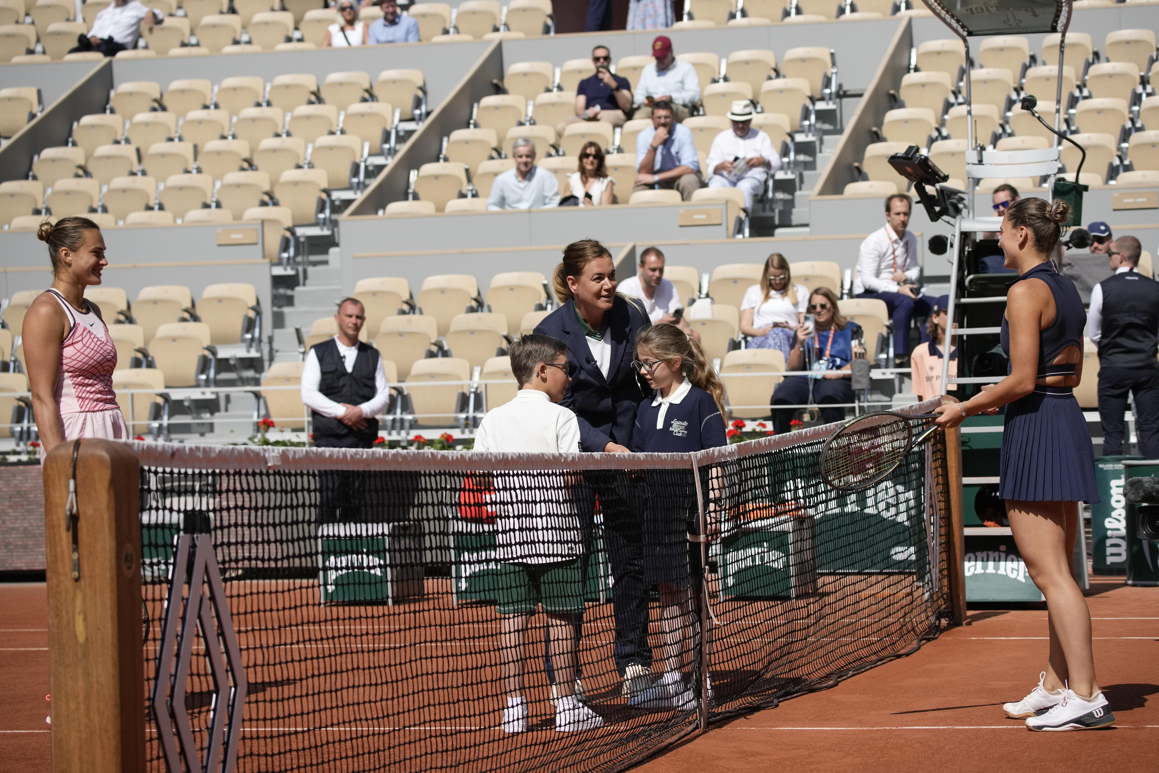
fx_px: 3219
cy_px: 386
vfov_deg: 13.7
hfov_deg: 20.4
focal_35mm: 100
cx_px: 580
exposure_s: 1/5000
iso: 800
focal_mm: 100
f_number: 5.6
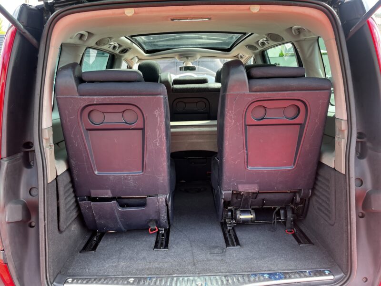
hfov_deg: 67.3
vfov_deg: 53.1
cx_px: 190
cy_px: 143
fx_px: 286
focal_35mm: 26
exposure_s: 1/170
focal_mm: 5.1
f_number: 1.6
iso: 50
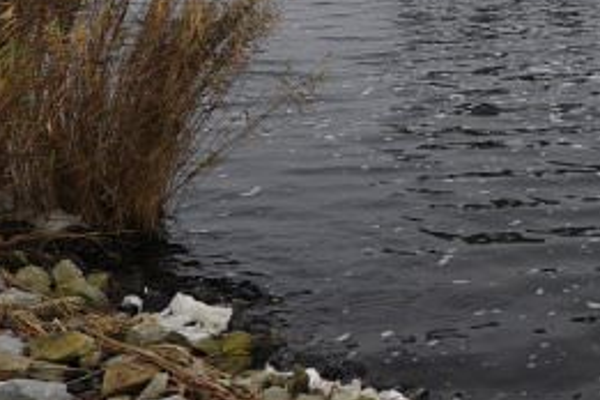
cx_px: 678
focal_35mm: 62
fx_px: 1033
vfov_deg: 21.4
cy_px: 29
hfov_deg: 29.0
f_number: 6.3
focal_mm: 18
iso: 200
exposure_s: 1/160
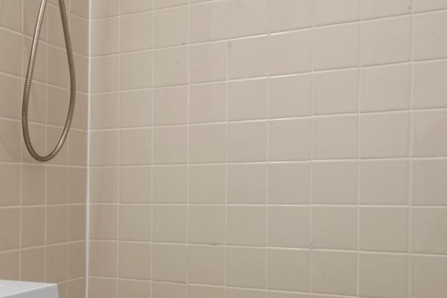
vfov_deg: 27.0
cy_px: 173
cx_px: 104
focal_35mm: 50
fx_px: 621
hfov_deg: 38.4
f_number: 22
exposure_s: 3
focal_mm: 16
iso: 500
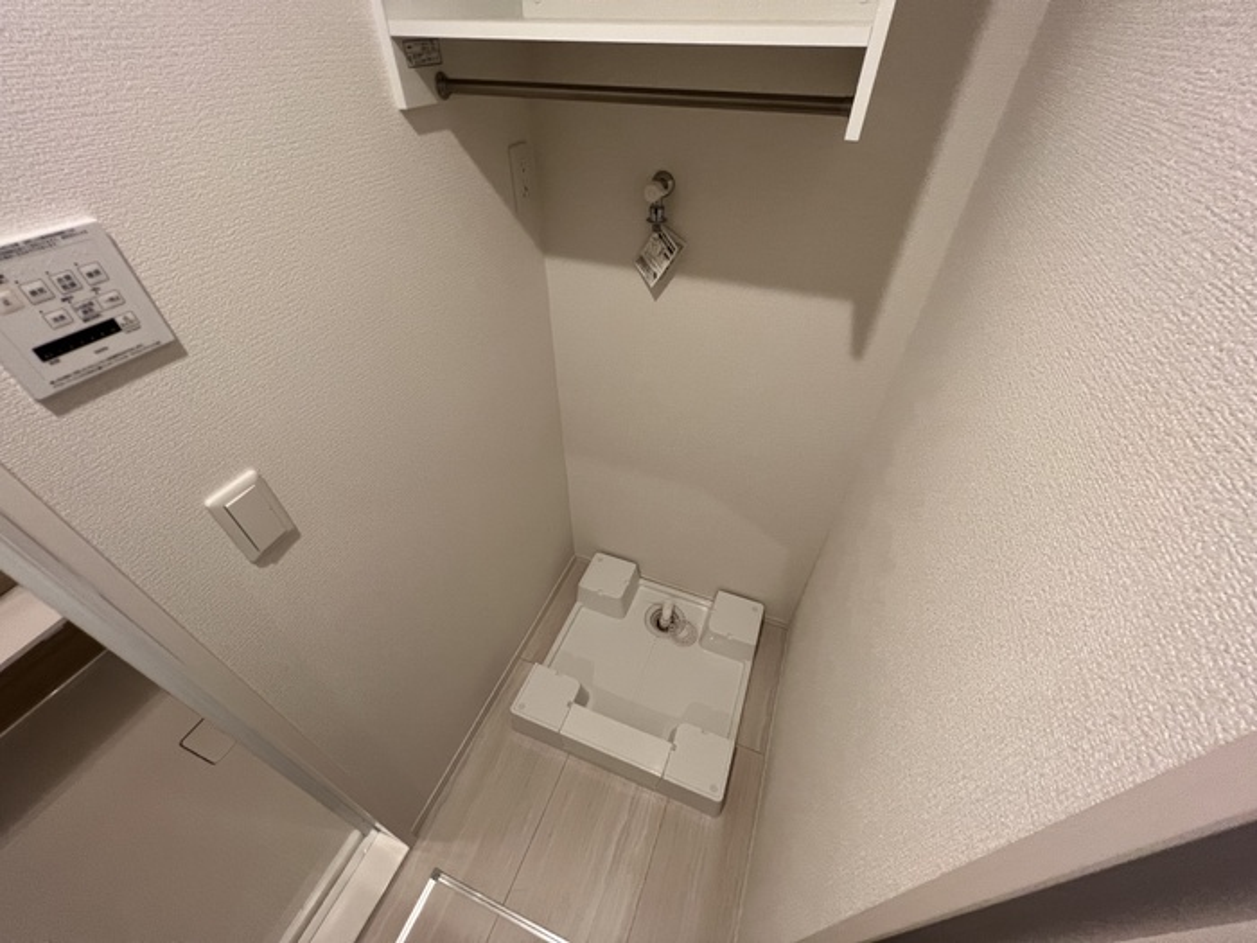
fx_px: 472
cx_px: 628
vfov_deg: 89.9
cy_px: 472
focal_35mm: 13
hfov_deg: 106.2
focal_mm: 1.57
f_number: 1.8
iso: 200
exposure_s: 1/120
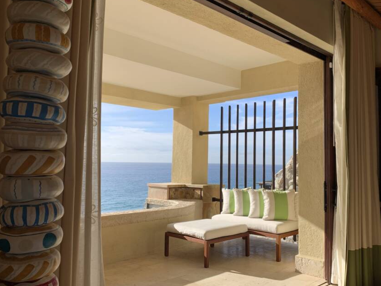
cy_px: 141
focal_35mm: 32
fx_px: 352
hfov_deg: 56.6
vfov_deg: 44.2
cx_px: 218
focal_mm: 4.25
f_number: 1.8
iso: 25
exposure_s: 1/1406
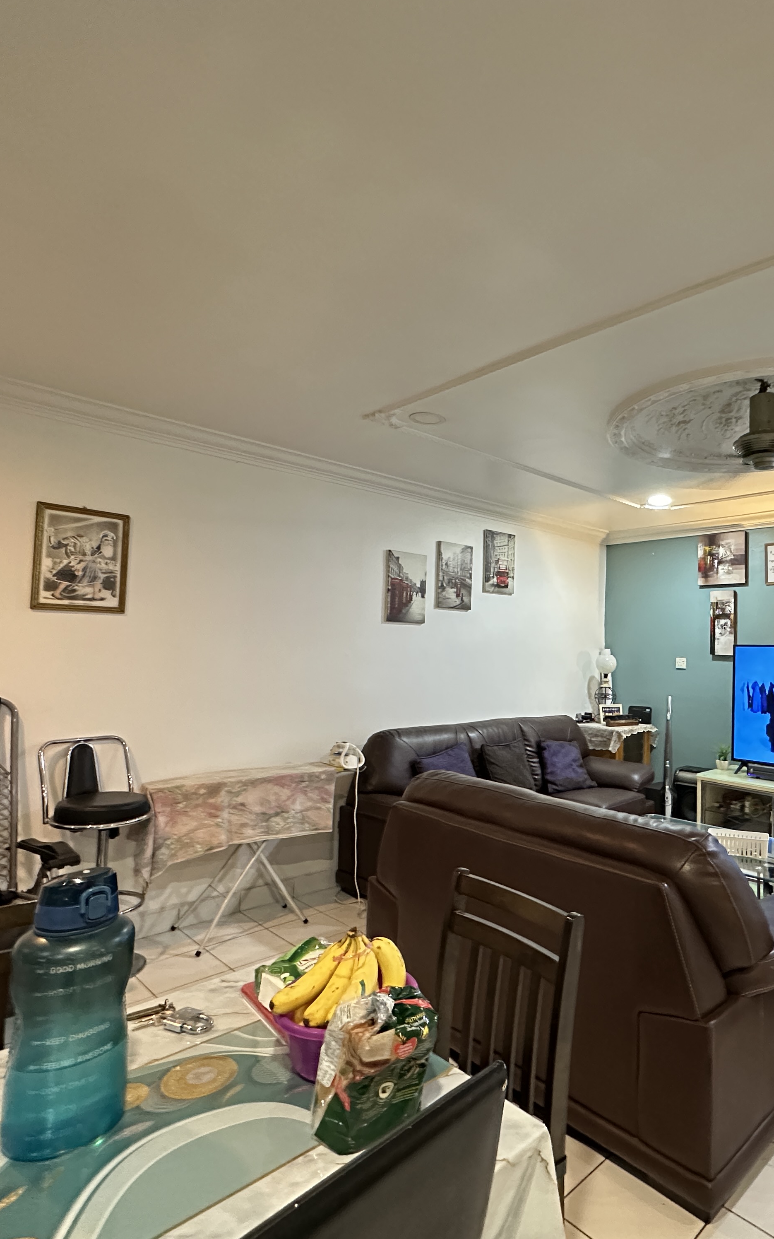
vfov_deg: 85.1
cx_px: 538
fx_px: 675
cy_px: 614
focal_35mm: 20
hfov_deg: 57.8
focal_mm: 2.22
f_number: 2.2
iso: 1000
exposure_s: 1/50
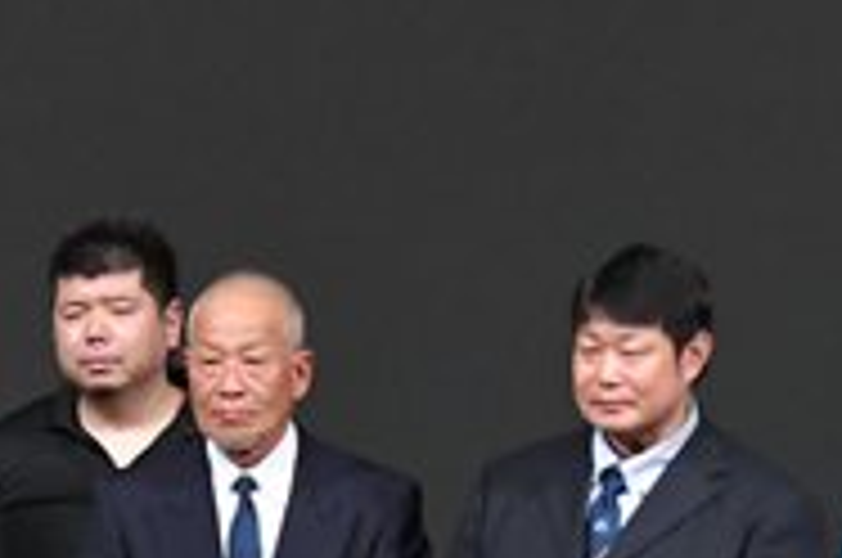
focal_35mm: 723
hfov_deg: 2.9
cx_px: 83
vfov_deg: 1.9
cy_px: 720
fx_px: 16881
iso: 3200
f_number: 5.6
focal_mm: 116
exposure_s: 1/400
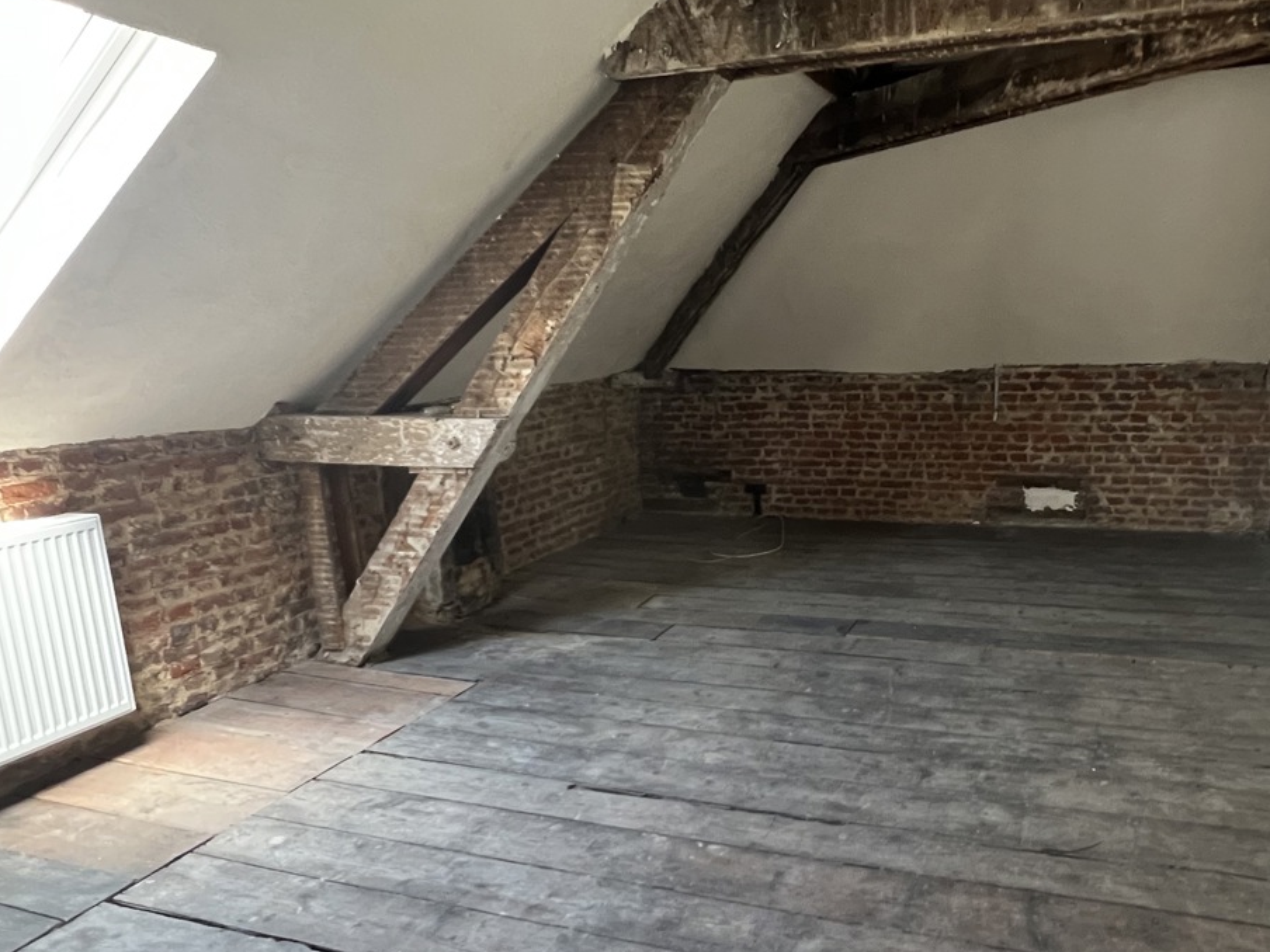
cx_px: 823
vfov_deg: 58.9
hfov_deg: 72.2
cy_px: 487
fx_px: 844
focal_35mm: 23
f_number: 1.8
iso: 500
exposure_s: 1/60
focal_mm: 1.57
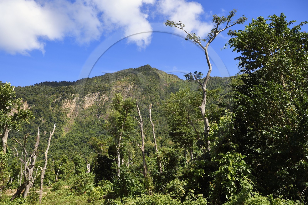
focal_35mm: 30
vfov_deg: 43.5
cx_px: 154
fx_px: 256
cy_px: 102
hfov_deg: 62.0
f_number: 7.1
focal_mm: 30
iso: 200
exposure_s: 1/500
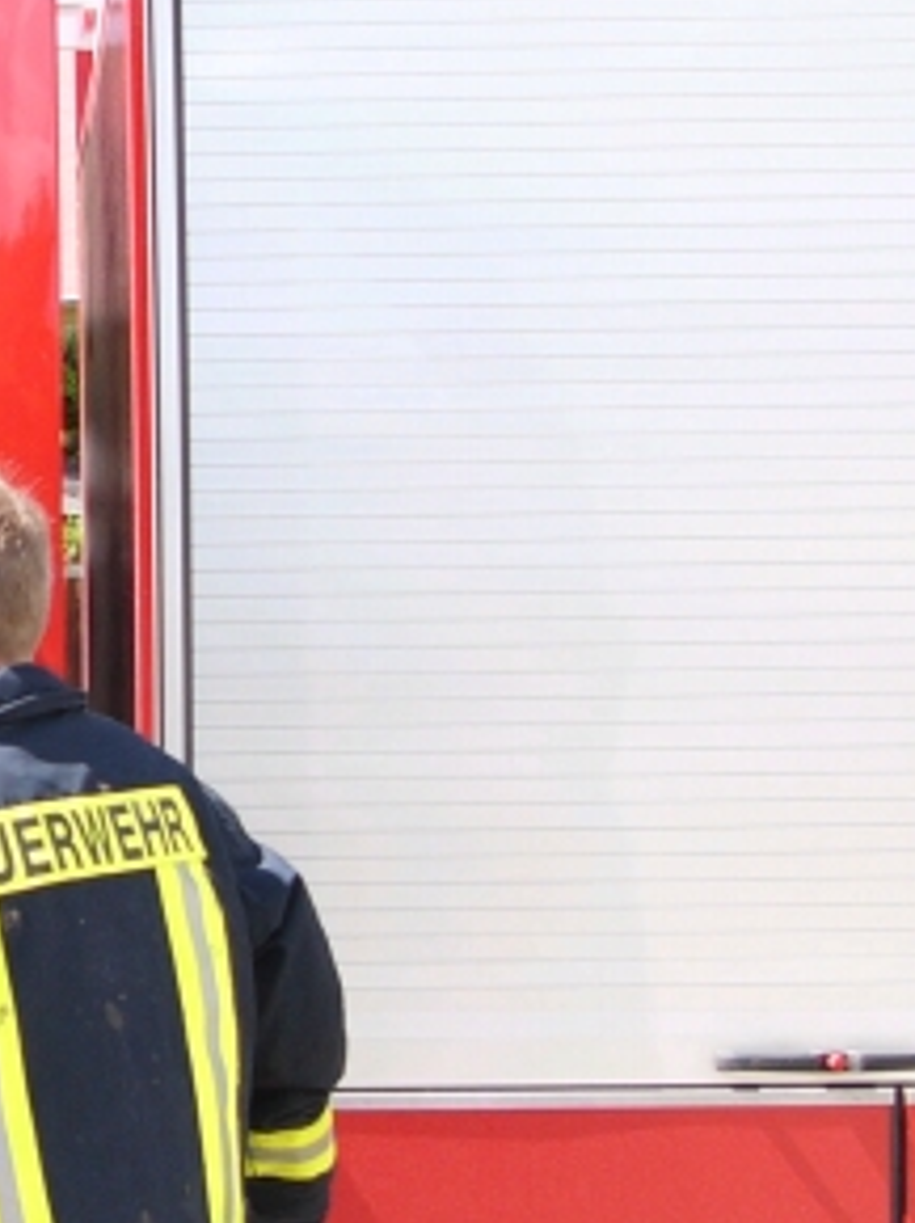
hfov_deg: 15.9
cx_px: -346
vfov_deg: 22.5
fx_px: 3071
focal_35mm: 87
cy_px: 643
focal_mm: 6
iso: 50
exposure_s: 1/250
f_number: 2.8
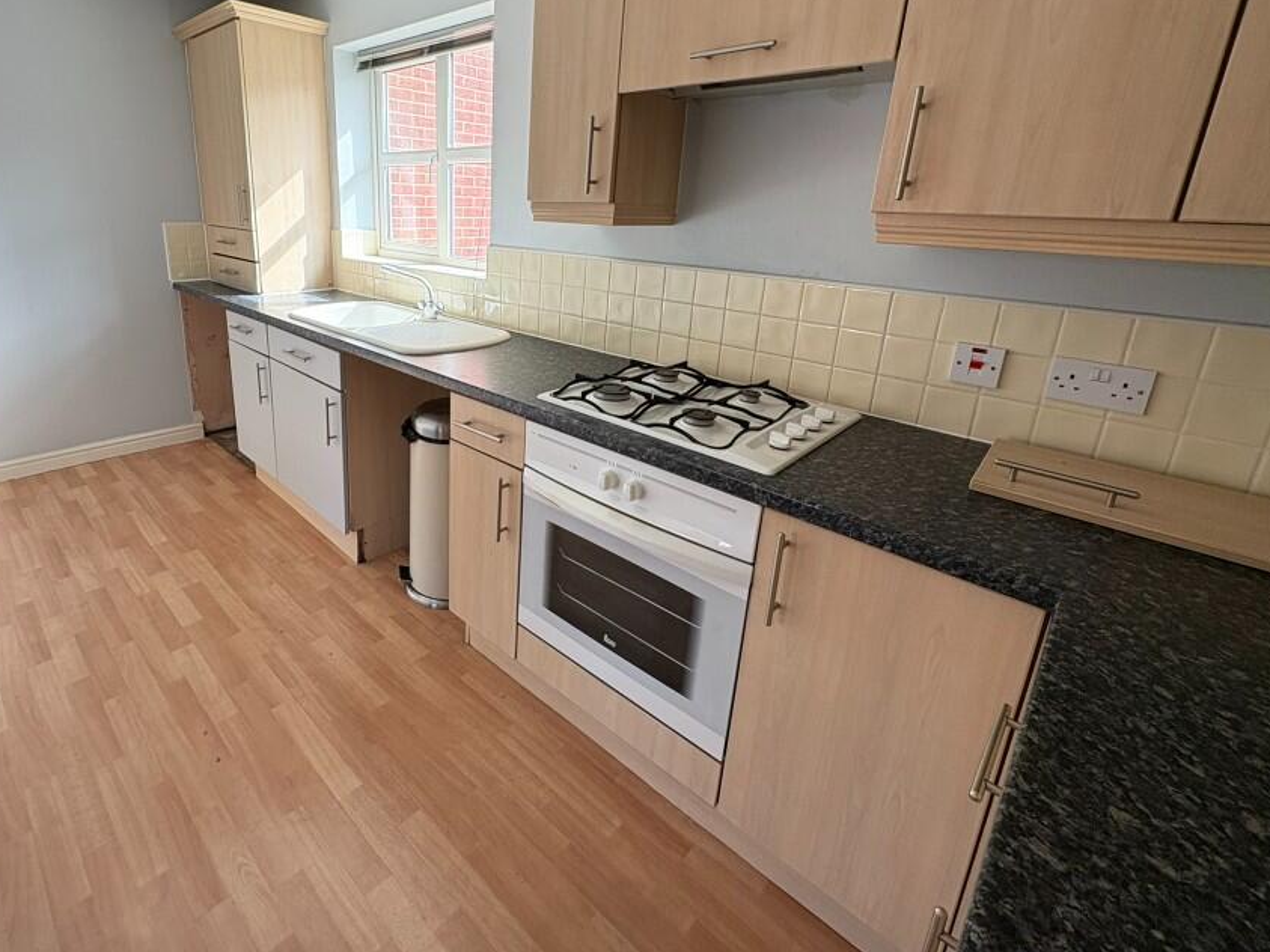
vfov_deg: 73.8
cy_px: 375
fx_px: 624
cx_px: 509
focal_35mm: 17
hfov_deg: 89.9
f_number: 2.2
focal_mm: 2.22
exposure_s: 1/99
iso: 160
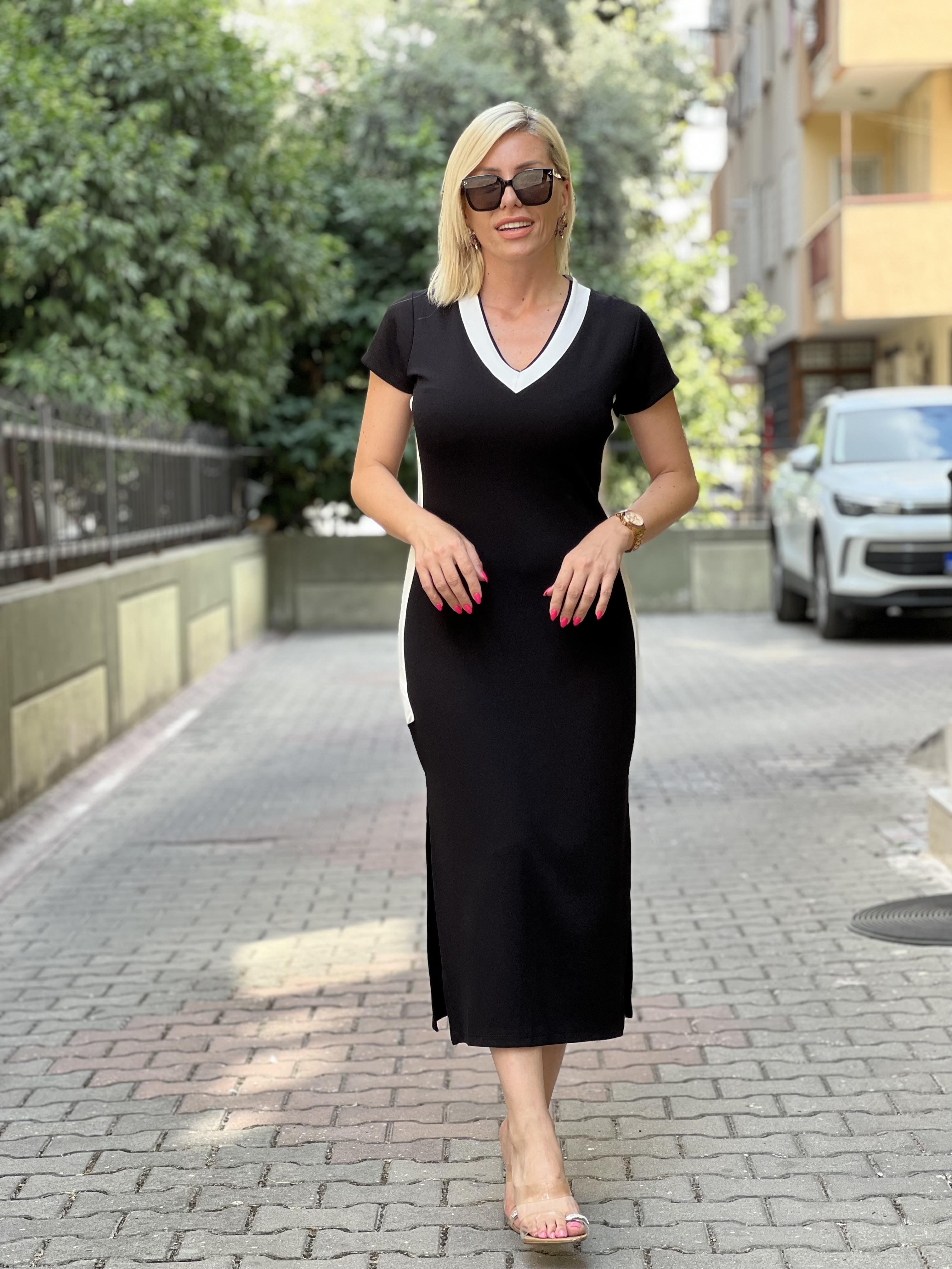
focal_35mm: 77
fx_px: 2824
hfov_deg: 19.1
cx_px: 476
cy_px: 634
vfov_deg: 25.3
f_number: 2.8
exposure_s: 1/121
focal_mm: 9
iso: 40
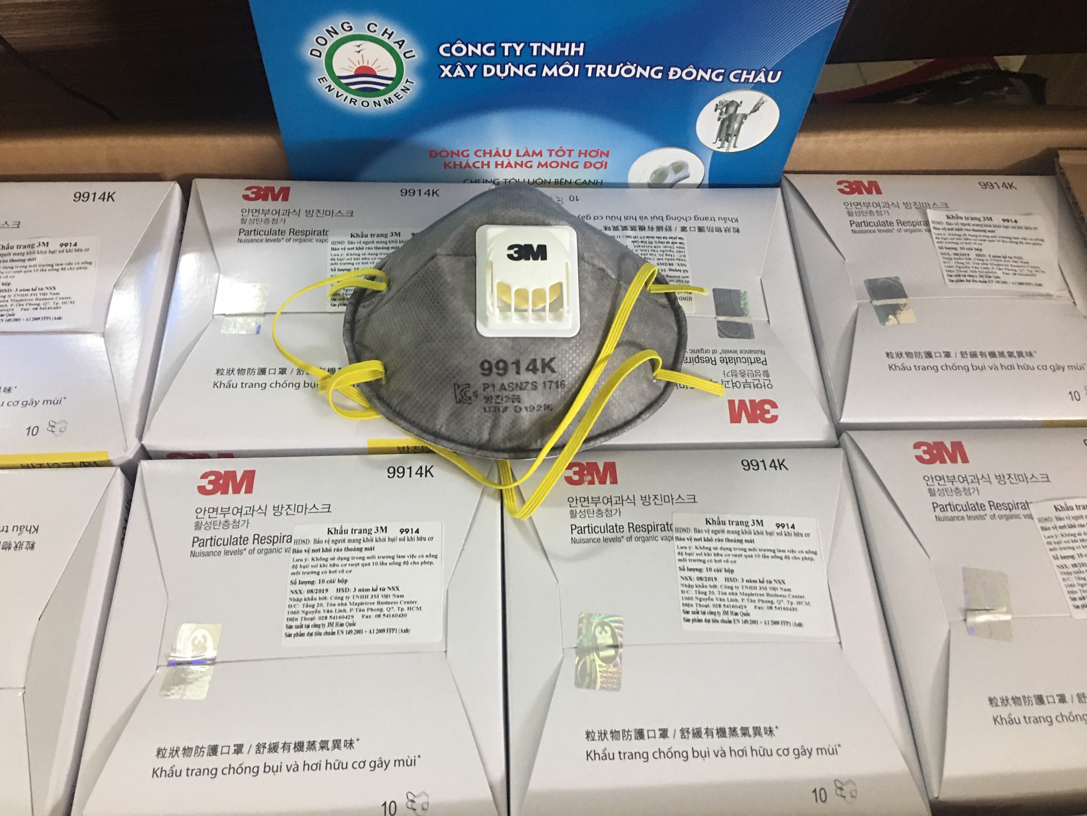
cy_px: 408
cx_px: 544
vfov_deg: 48.2
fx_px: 911
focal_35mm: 29
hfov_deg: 61.7
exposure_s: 1/10
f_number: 2.2
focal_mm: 4.15
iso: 100
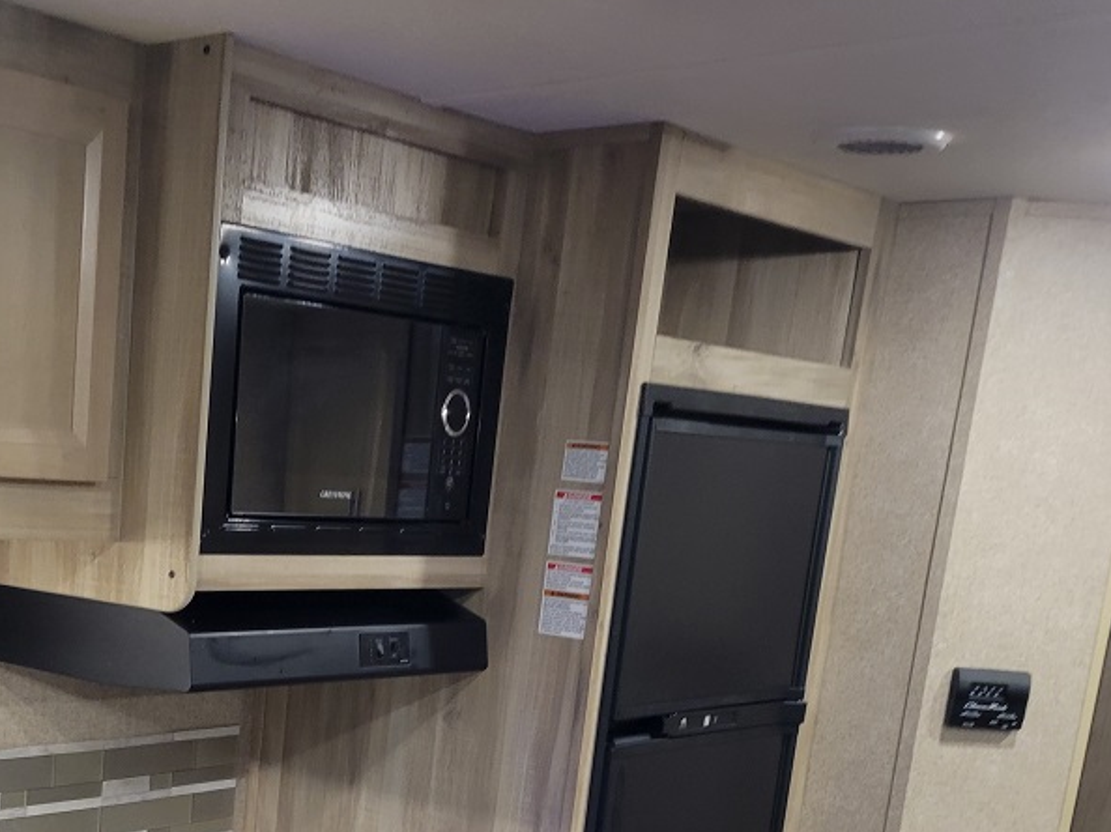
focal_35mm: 53
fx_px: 1700
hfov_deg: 35.0
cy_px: 828
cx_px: 213
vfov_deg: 26.1
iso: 250
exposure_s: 1/40
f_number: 1.8
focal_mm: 5.4
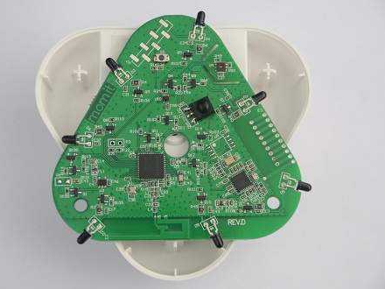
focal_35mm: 156
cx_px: 169
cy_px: 144
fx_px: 1730
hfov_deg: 12.7
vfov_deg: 9.5
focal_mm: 95
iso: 200
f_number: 5.3
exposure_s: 1/80
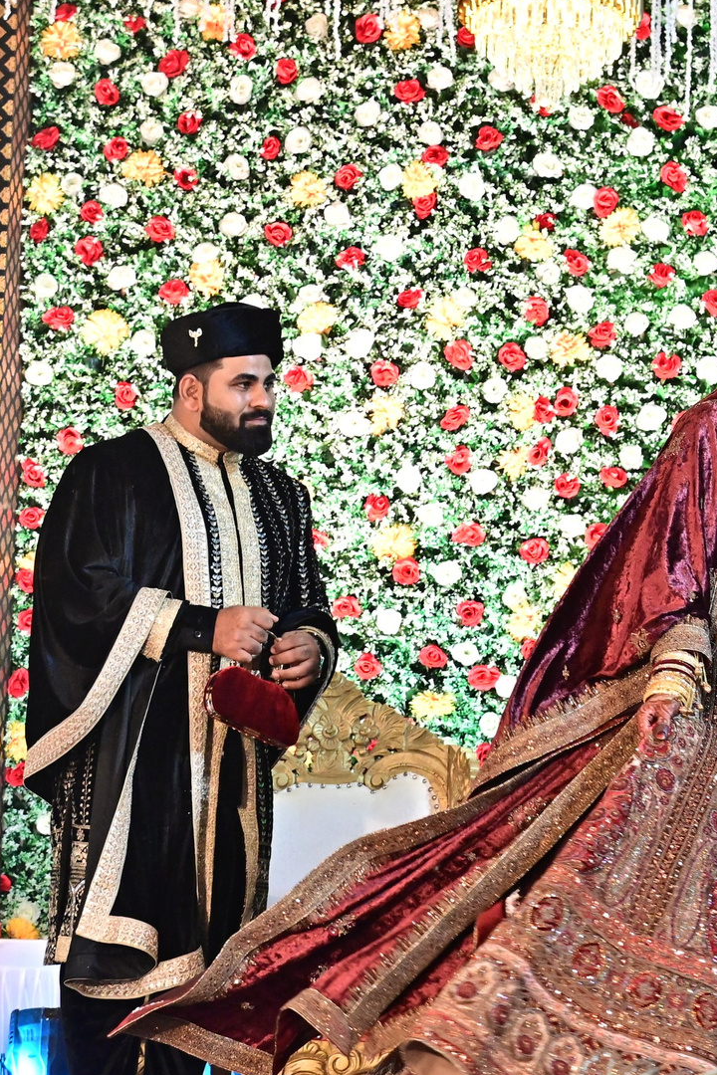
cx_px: 572
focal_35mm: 83
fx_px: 2479
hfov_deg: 16.3
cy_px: 517
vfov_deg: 24.5
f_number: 5
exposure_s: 1/250
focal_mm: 35
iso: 2500
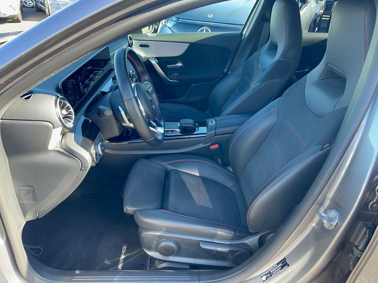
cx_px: 189
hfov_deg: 67.3
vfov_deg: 53.1
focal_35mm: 26
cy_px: 142
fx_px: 284
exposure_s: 1/86
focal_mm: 5.7
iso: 64
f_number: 1.5
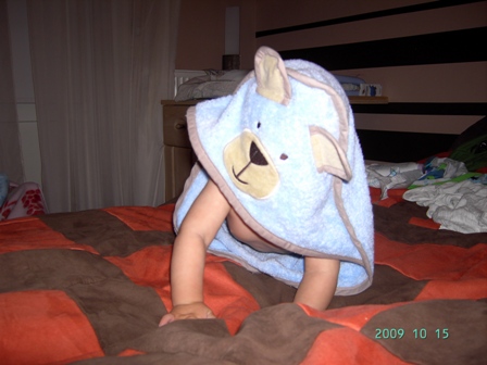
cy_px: 182
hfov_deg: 52.6
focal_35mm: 35
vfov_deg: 40.7
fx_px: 492
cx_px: 244
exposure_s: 1/50
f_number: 2.8
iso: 50
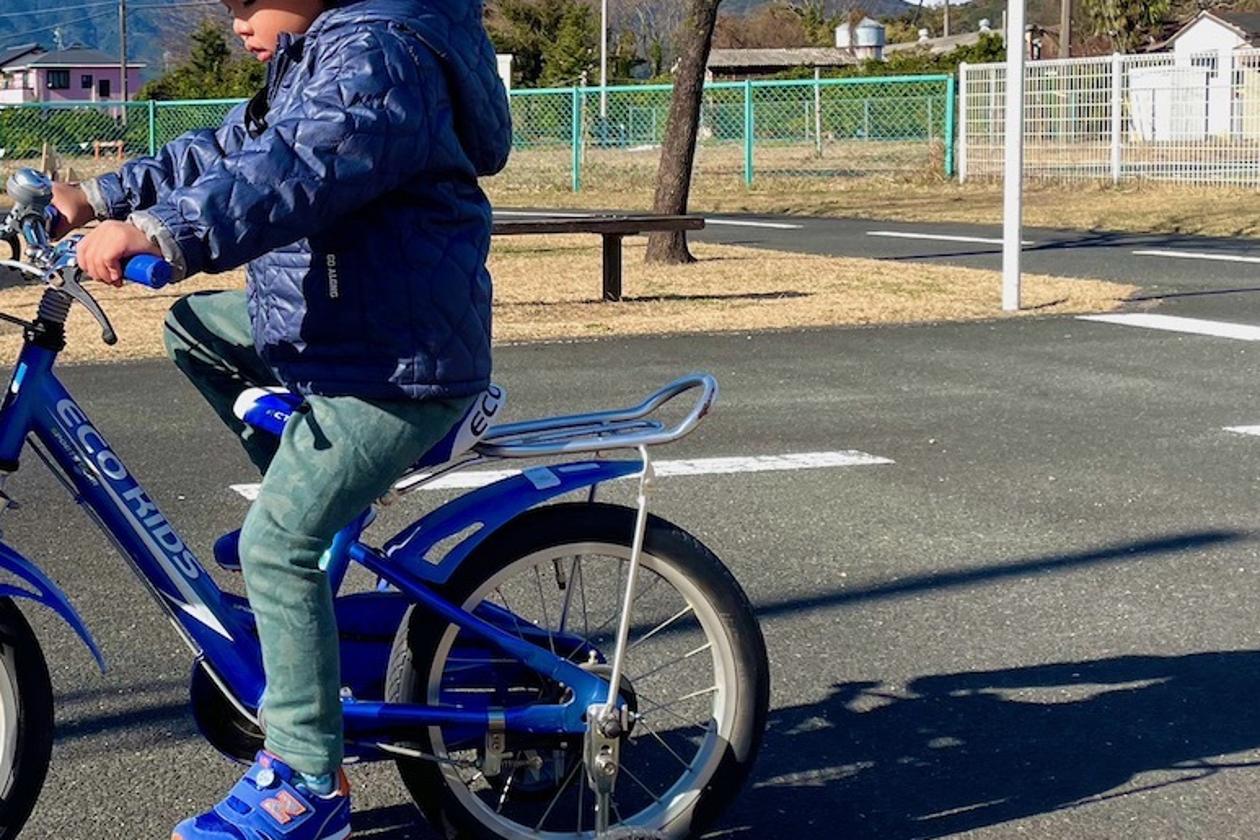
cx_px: 233
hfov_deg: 34.4
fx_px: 1959
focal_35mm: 56
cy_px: 235
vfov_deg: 24.0
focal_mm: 4.2
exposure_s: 1/2618
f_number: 1.6
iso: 32
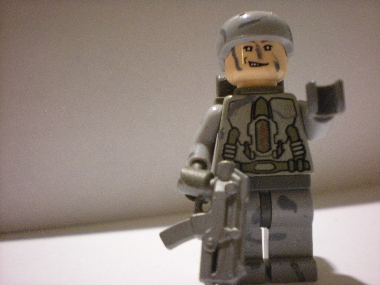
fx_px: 417
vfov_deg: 37.7
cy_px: 142
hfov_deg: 49.0
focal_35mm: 38
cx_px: 190
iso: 551
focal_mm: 6.3
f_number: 3.1
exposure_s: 1/8
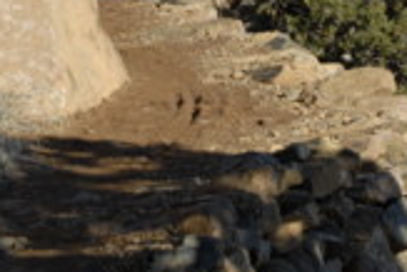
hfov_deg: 8.0
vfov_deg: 5.3
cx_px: 292
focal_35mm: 258
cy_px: -35
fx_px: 2919
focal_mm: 70
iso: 100
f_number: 9
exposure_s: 1/125
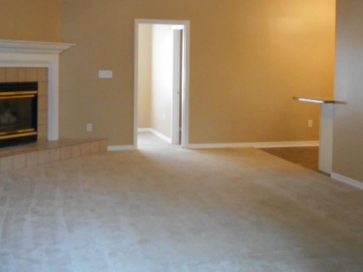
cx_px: 164
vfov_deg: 29.3
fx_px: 514
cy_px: 76
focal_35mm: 49
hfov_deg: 38.9
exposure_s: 1/25
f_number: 3.4
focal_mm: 4.7
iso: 400
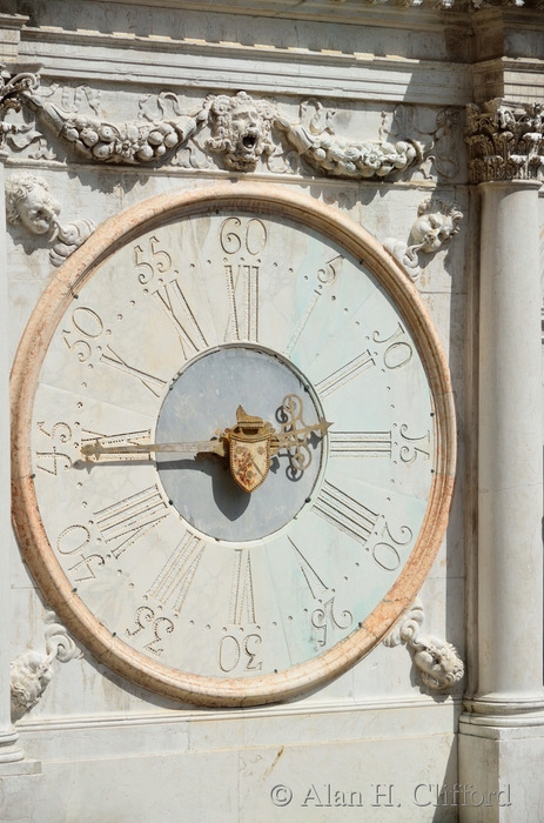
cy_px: 412
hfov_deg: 12.1
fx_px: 2564
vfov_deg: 18.2
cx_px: 272
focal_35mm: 112
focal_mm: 75
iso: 125
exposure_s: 1/640
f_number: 5
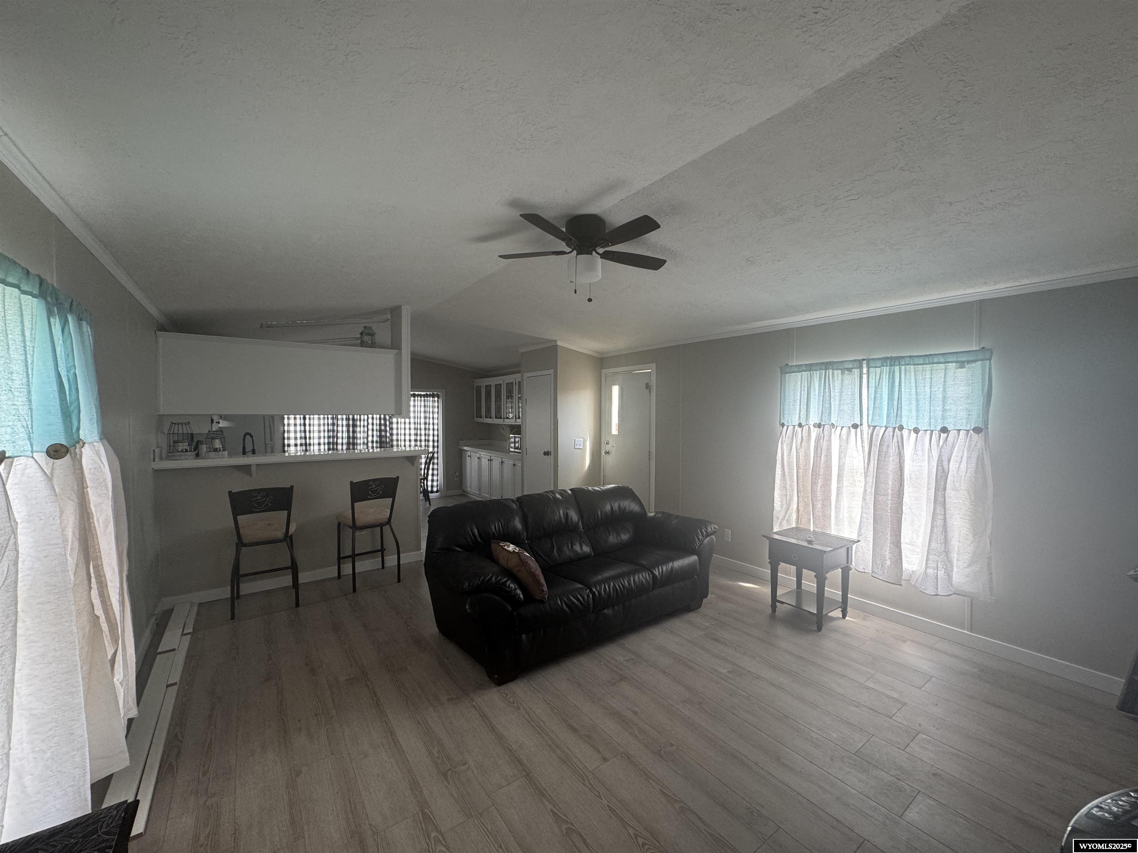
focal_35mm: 14
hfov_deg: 102.1
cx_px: 569
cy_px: 426
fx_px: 460
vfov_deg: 85.7
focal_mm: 2.22
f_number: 2.2
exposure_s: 1/99
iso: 160
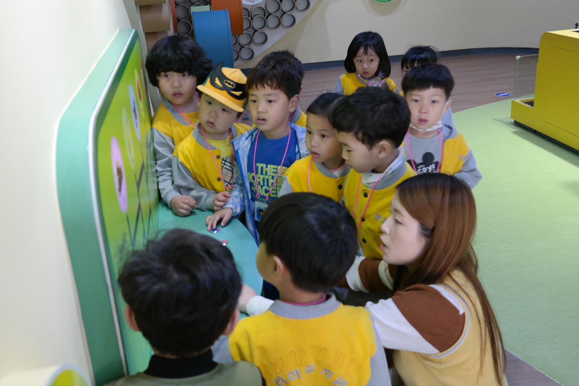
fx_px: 579
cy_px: 193
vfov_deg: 36.9
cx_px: 290
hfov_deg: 53.1
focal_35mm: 36
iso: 800
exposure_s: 1/50
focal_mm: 24
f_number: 4
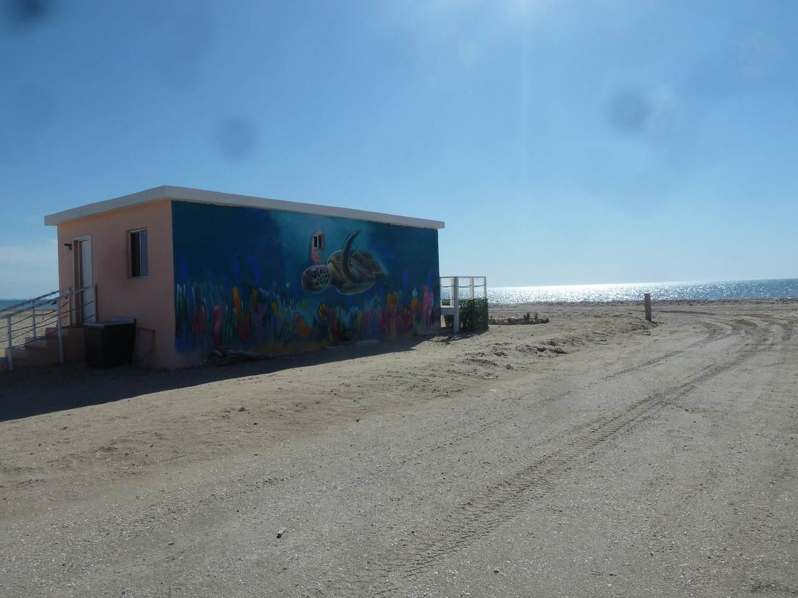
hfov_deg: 69.4
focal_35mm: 25
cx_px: 399
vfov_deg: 54.9
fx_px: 576
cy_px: 299
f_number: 5.6
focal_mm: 4.1
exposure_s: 1/800
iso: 80
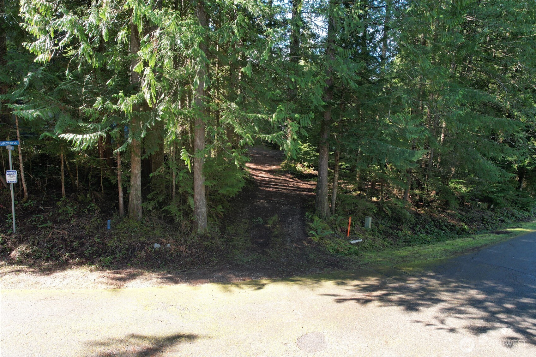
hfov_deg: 78.6
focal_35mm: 22
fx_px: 328
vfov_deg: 57.2
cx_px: 268
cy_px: 178
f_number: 2.8
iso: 100
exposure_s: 1/120
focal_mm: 8.38
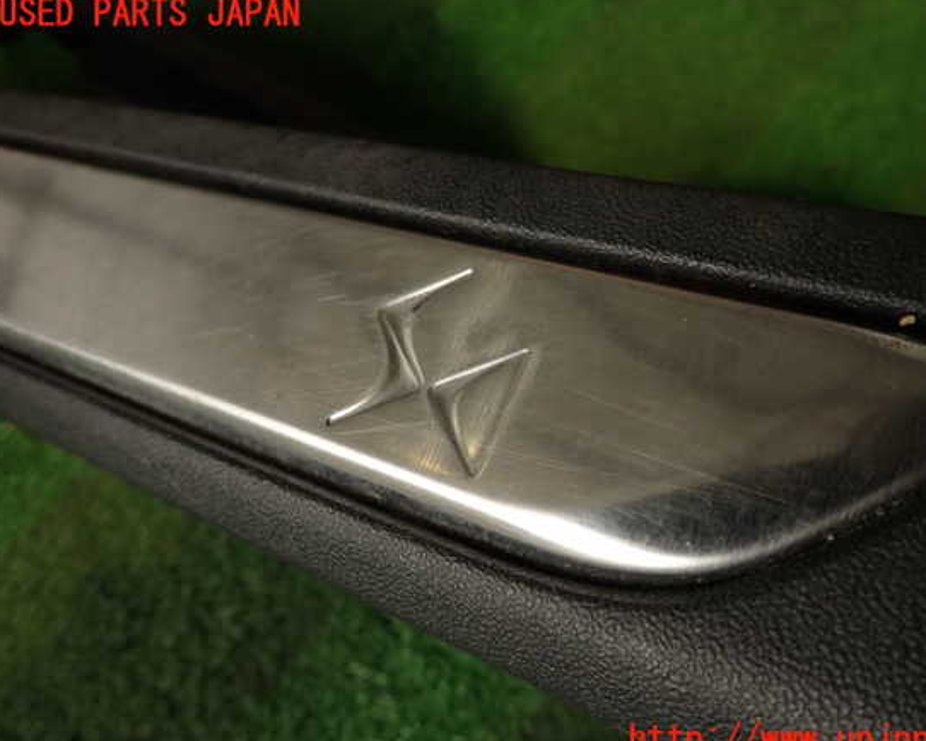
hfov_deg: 63.9
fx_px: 740
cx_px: 502
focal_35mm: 27
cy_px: 377
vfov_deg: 53.2
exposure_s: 1/30
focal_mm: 4.5
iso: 200
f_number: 2
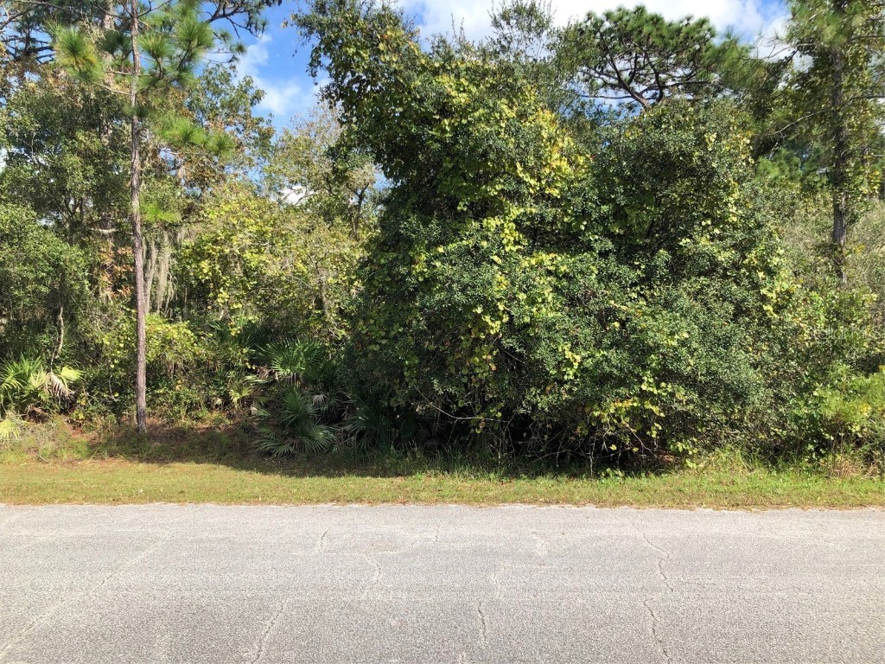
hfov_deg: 63.4
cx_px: 442
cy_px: 332
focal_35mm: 28
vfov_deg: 49.7
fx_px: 716
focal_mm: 3.99
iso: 20
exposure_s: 1/1104
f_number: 1.8
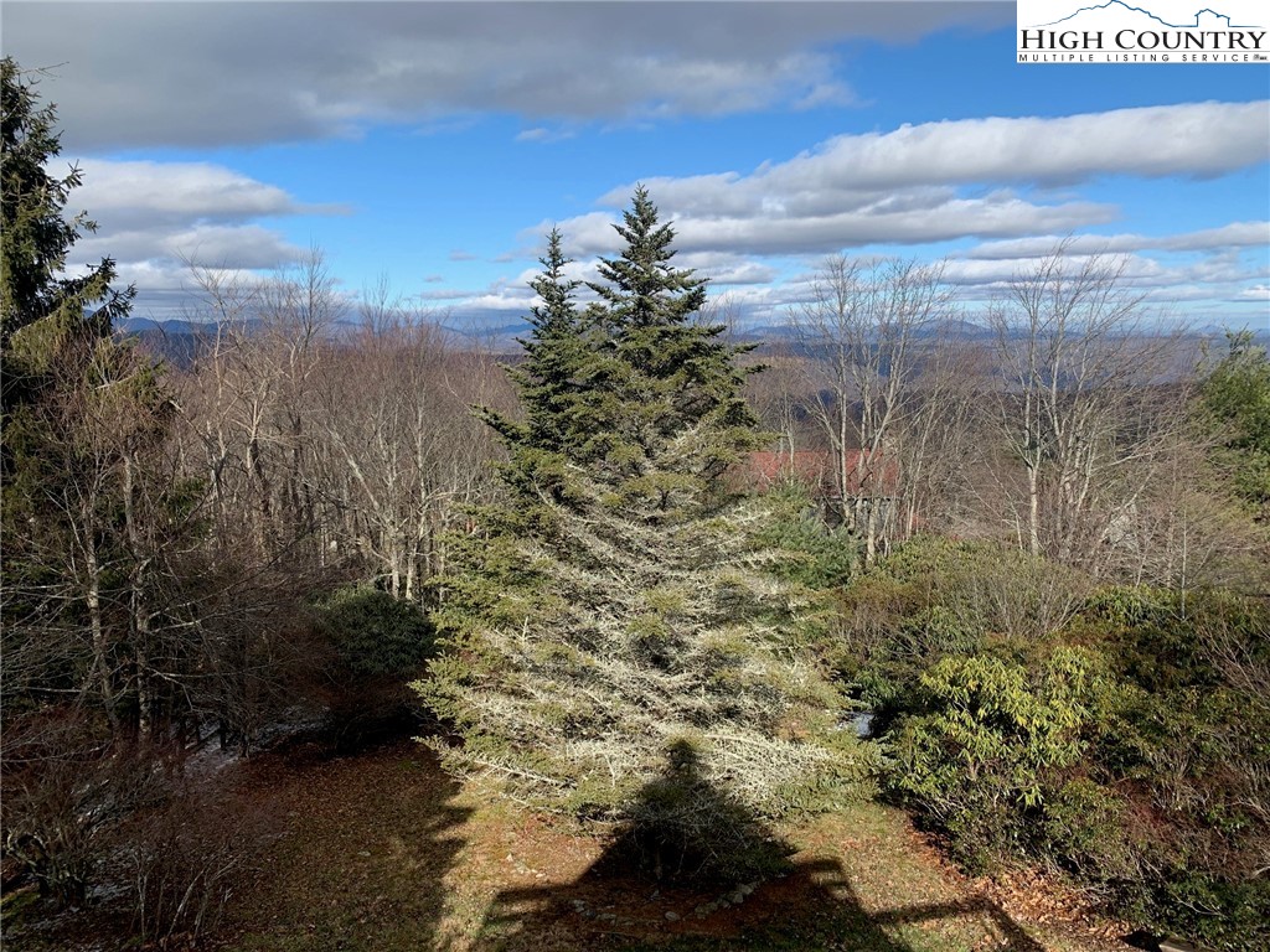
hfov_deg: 67.3
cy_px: 476
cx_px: 635
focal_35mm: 26
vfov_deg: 53.1
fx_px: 954
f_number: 1.8
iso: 25
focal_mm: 4.25
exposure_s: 1/2160
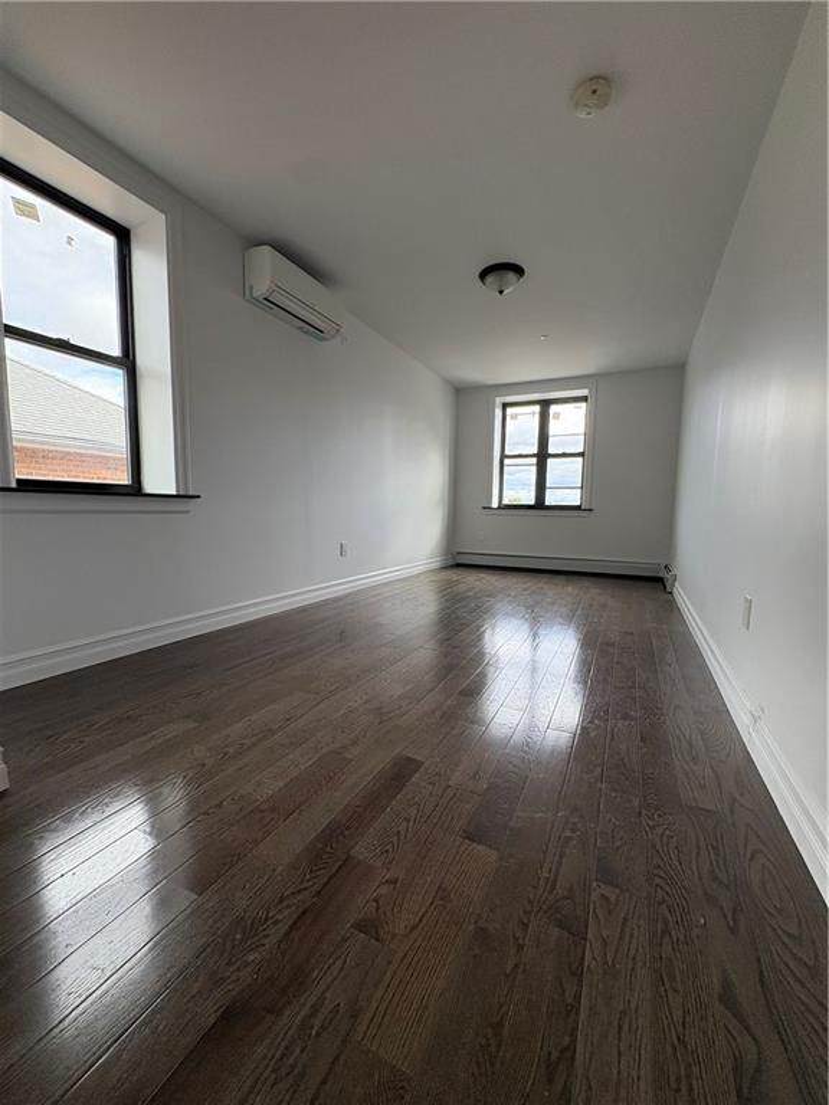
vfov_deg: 102.1
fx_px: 447
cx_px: 414
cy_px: 552
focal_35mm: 14
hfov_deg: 85.7
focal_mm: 2.22
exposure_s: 1/129
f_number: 2.2
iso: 80
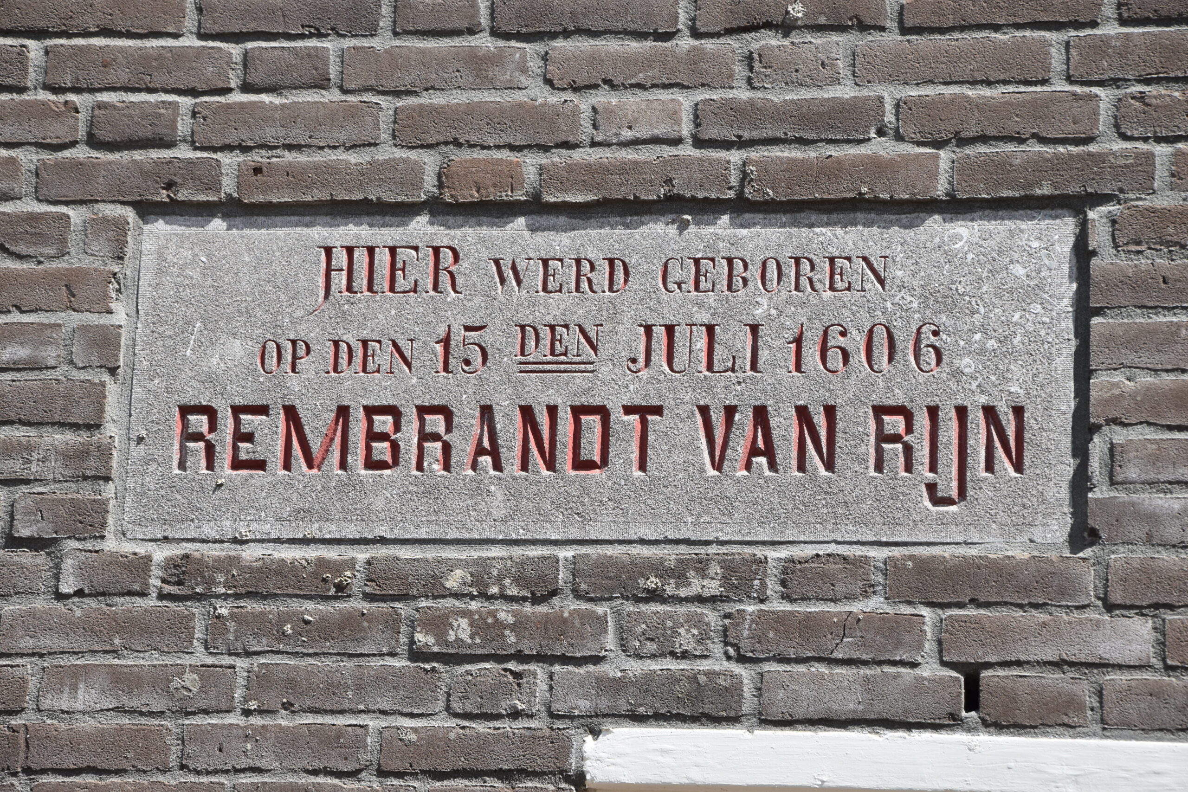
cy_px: 396
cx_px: 594
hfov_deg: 14.9
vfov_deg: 9.9
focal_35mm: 138
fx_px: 4554
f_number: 8
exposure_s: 1/320
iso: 200
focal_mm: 92
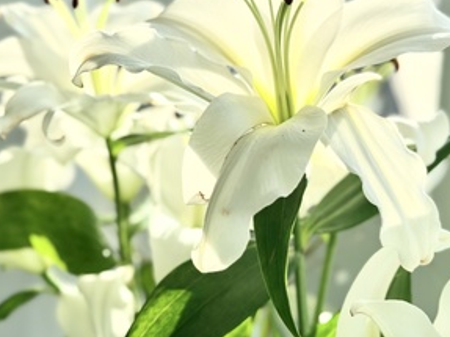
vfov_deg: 21.8
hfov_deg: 29.0
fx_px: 871
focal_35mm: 67
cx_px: 209
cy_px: 113
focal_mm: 6.76
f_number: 1.78
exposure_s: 1/2717
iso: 64
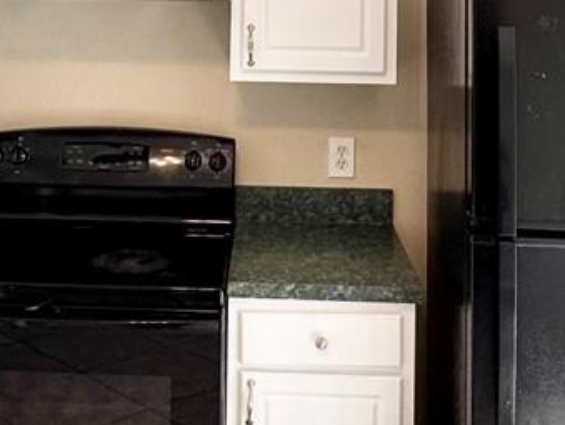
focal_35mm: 66
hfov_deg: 29.3
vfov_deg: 21.0
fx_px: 1078
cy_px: -65
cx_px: 222
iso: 125
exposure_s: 1/120
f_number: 2.2
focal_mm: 2.22
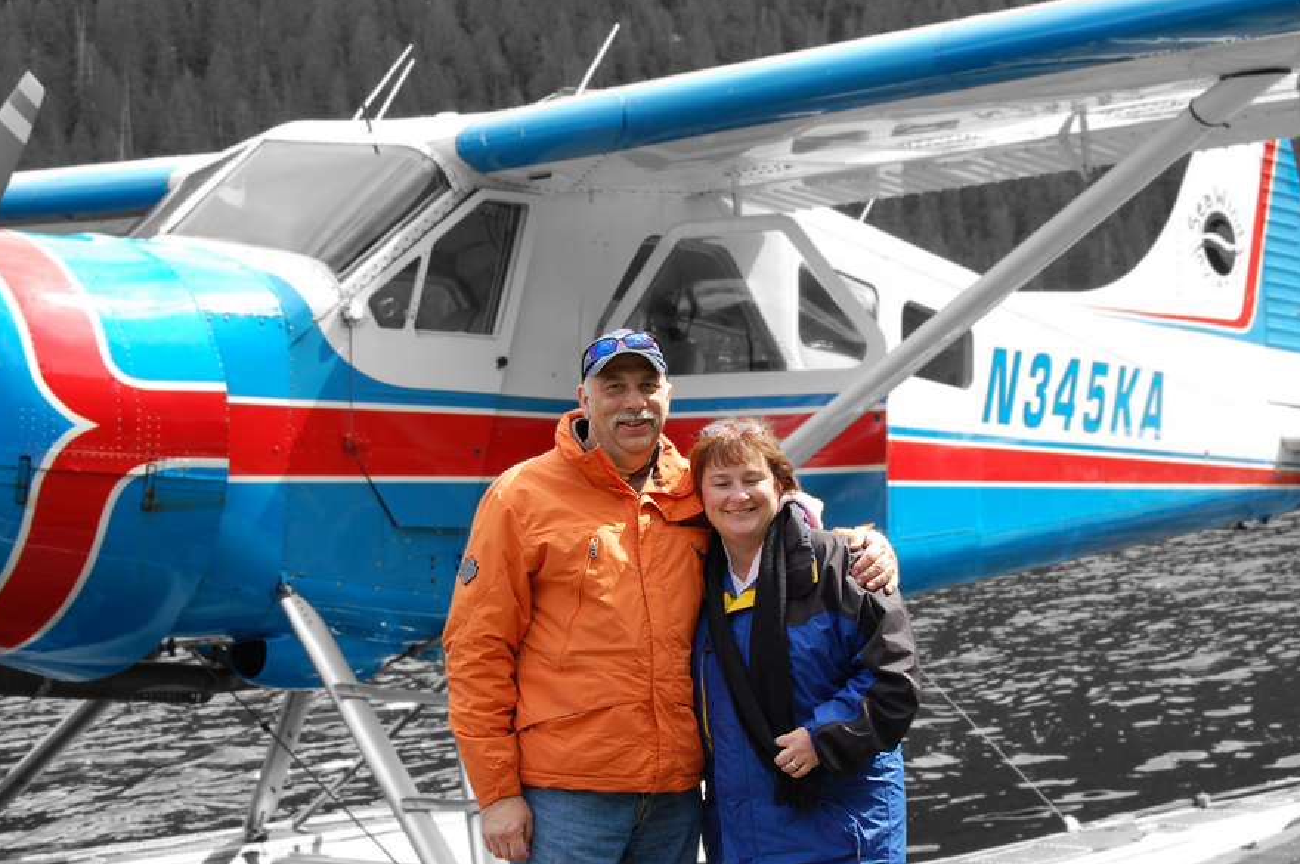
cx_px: 668
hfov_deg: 25.8
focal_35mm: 79
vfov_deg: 17.3
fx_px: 2835
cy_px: 496
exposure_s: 1/250
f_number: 10
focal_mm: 45
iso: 360
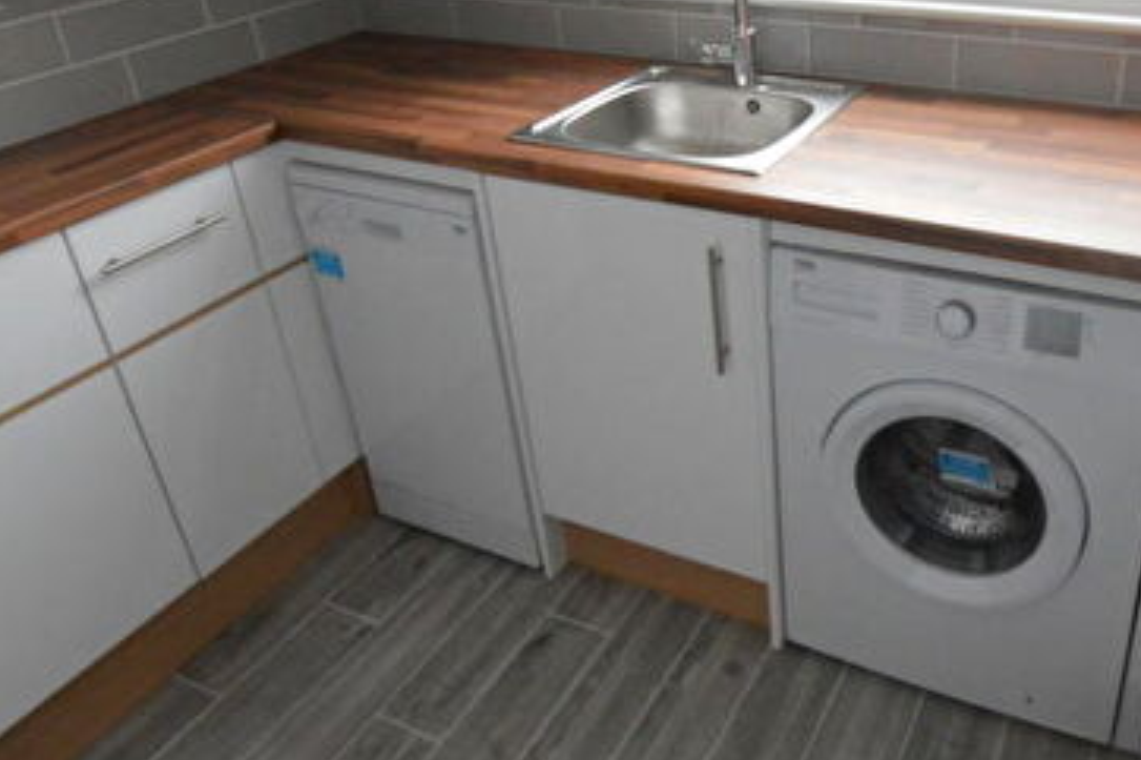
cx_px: 794
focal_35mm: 29
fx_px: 919
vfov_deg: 44.1
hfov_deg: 61.5
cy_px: 240
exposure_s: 1/125
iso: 3200
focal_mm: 10
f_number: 10
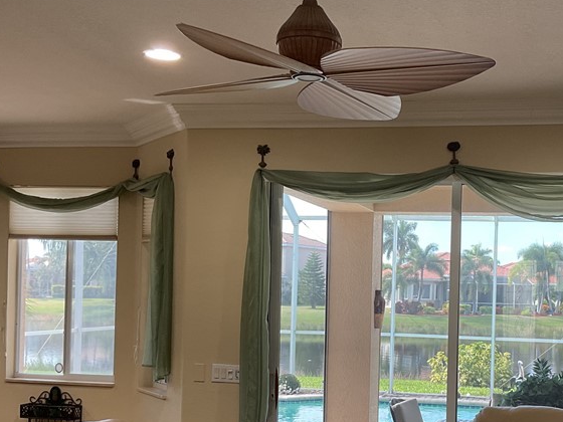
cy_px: 290
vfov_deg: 27.3
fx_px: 862
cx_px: 392
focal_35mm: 53
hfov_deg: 35.7
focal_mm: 3
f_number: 1.8
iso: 40
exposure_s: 1/60
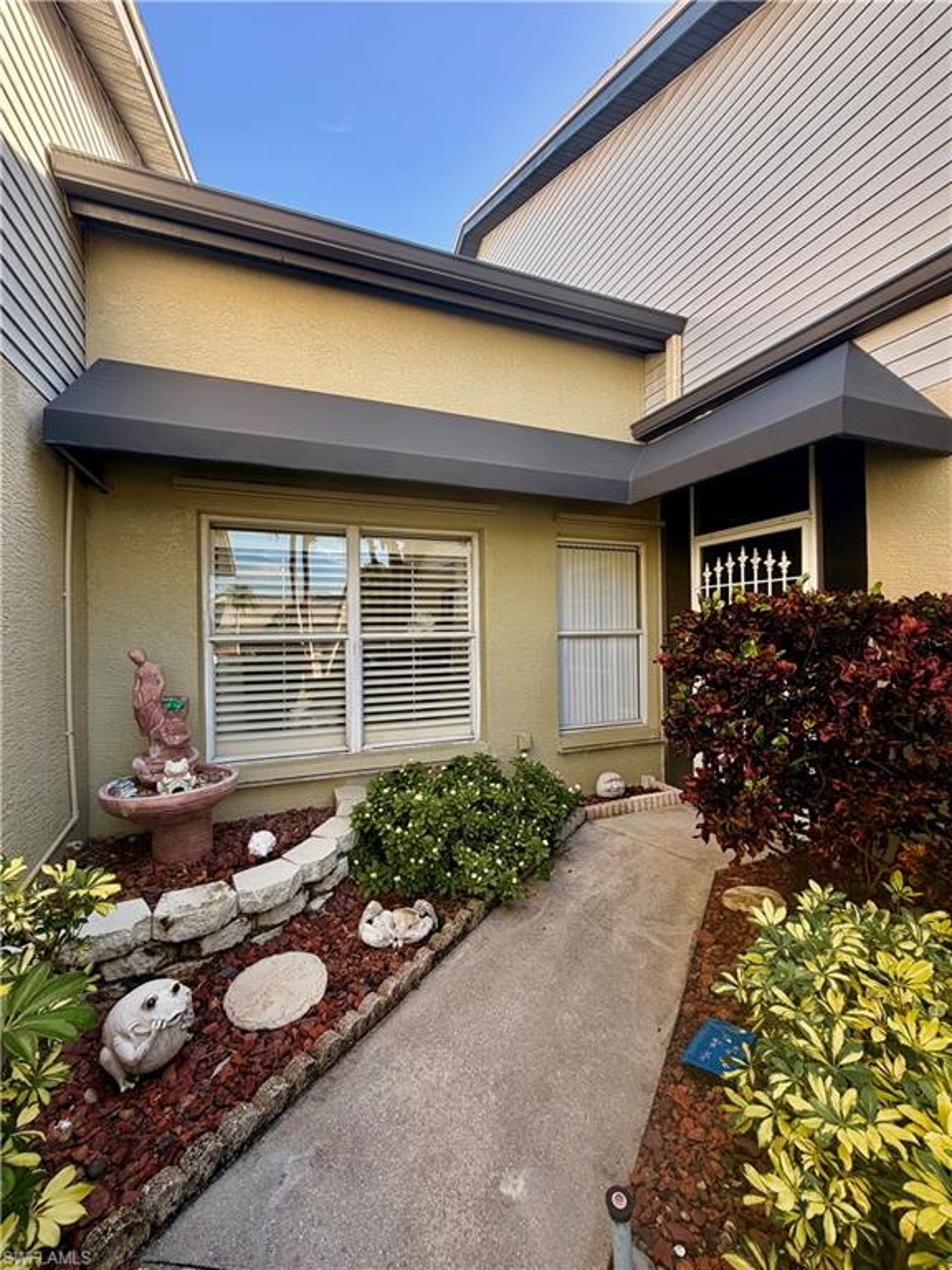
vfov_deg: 102.1
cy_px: 635
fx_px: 513
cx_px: 476
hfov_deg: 85.7
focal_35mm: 14
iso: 40
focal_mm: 2.22
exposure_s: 1/161
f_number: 2.2
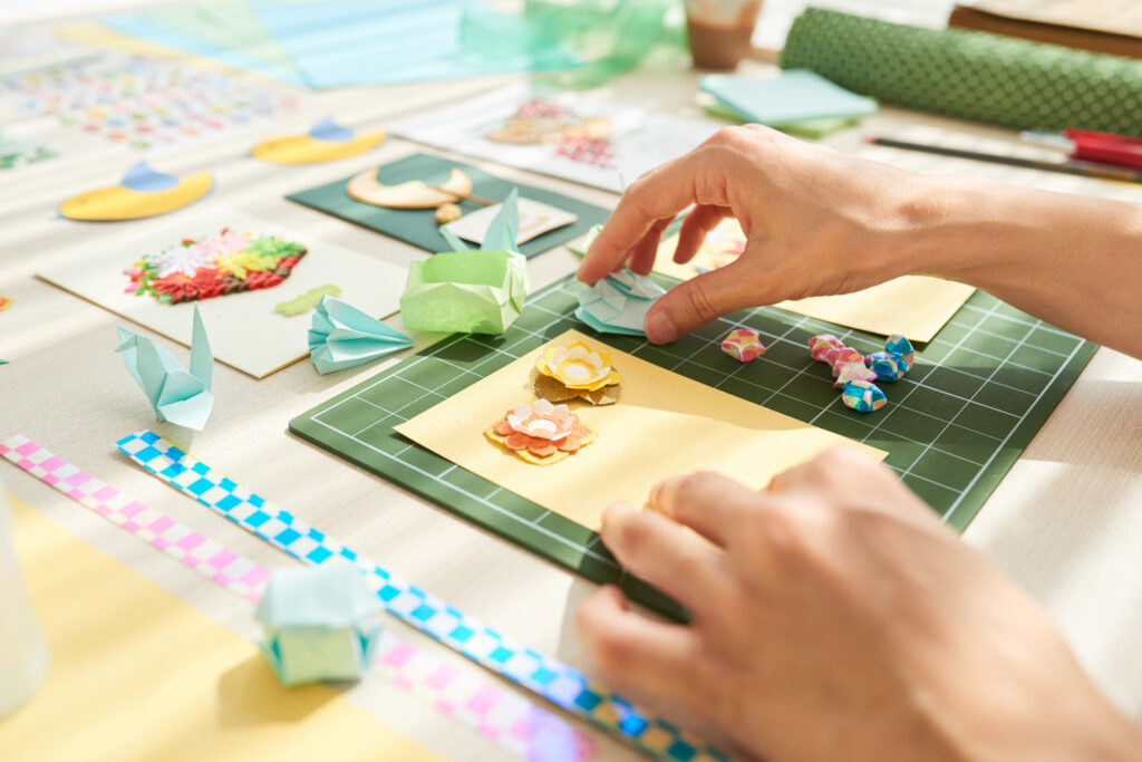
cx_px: 571
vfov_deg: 37.9
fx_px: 1110
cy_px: 381
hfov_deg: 54.4
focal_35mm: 35
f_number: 4
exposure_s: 1/180
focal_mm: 35
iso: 100
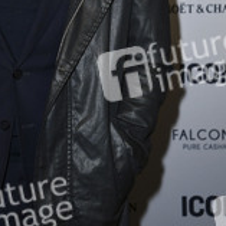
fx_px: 1086
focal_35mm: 147
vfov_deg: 11.7
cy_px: -4
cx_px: 40
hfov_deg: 11.8
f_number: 5.6
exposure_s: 1/250
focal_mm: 68
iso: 1000
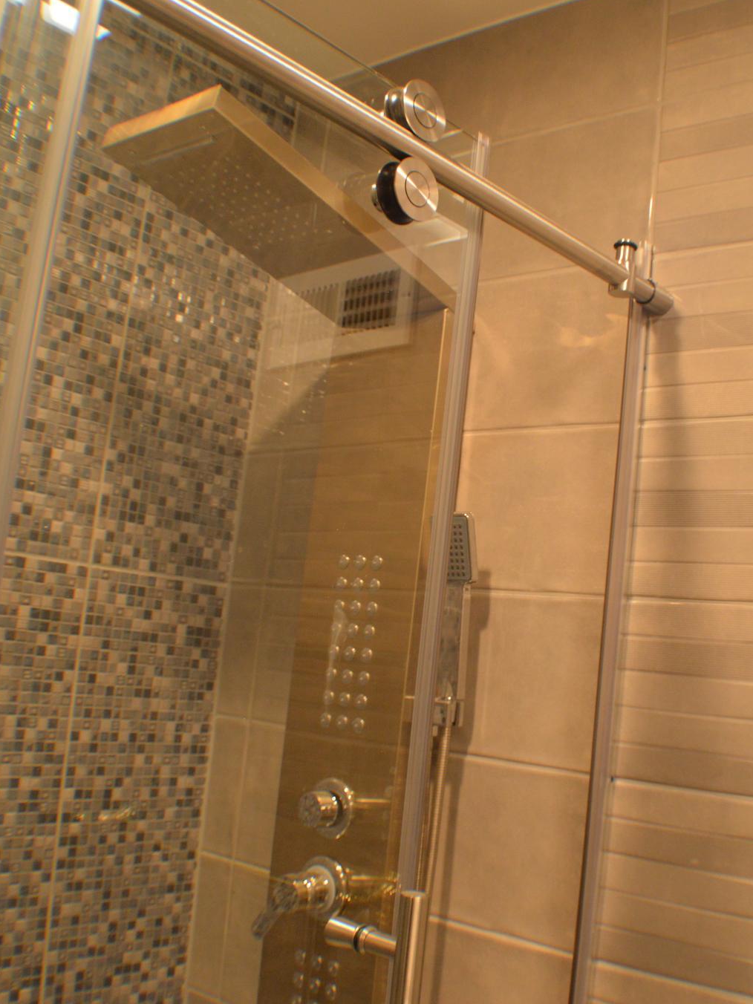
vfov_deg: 39.7
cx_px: 520
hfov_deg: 30.0
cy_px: 499
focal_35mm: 48
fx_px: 1392
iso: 720
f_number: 3.5
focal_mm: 22
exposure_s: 1/60
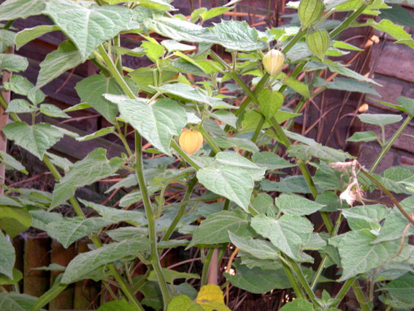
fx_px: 1256
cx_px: 207
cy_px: 156
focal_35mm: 105
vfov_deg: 14.1
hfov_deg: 18.7
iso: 173
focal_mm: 17.3
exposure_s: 1/60
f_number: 5.7
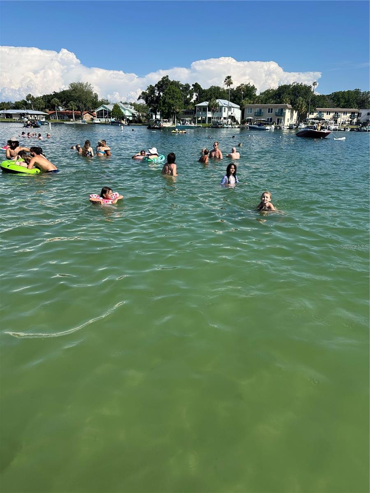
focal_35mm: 24
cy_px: 246
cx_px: 185
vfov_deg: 71.6
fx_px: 342
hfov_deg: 56.8
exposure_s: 1/4762
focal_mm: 6.86
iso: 80
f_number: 1.78
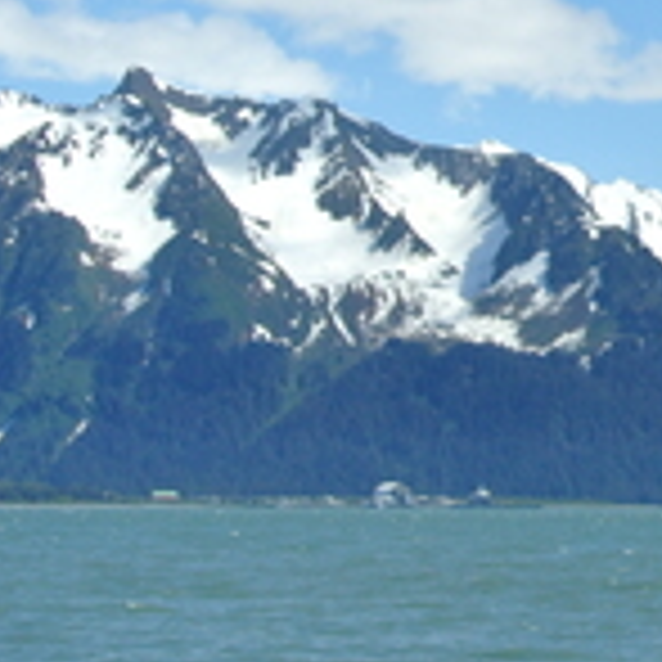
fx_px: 3202
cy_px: 284
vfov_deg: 11.8
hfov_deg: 10.7
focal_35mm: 148
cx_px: 1392
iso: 100
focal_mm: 15.1
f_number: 5
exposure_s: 1/800
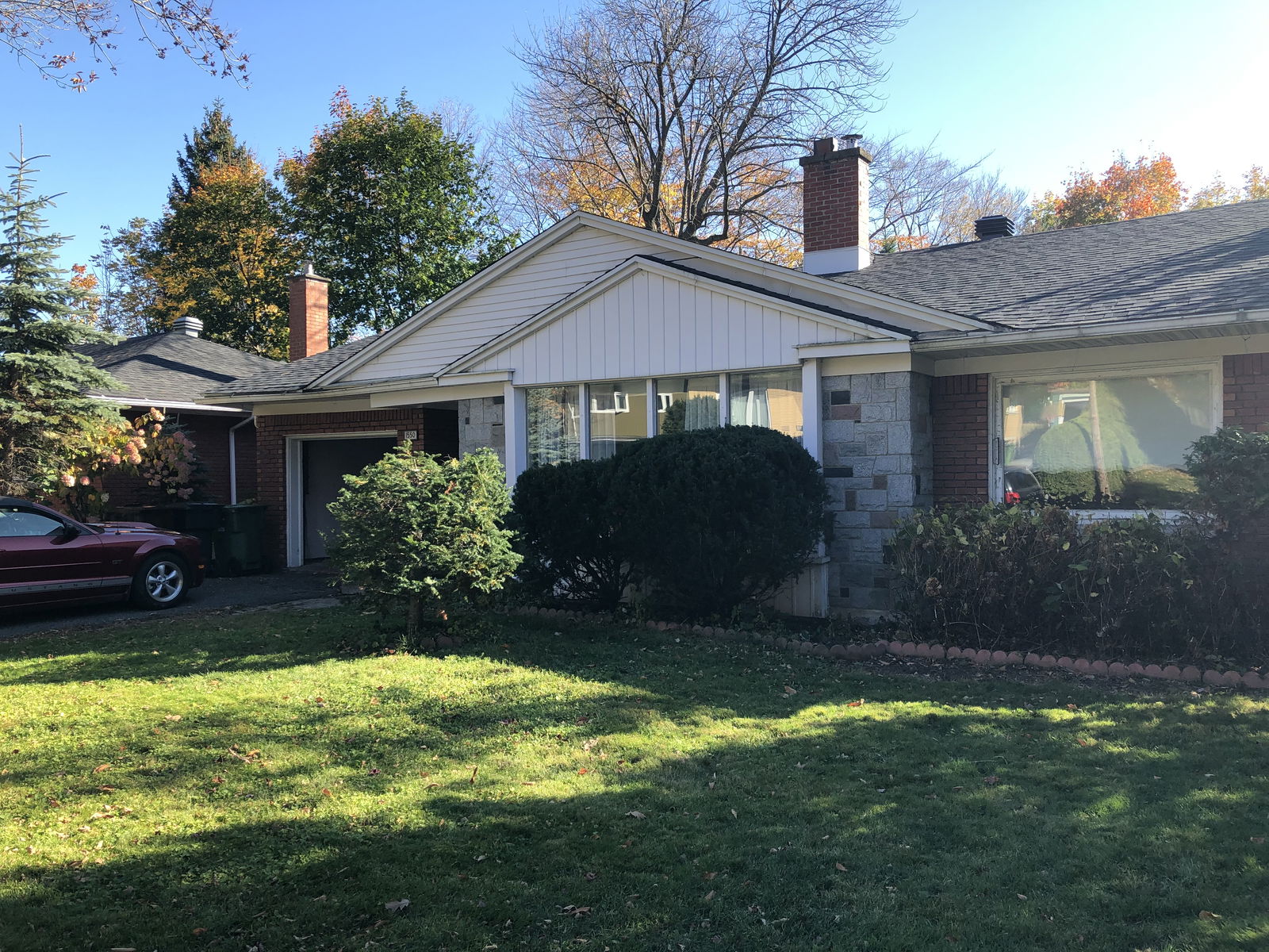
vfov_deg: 49.7
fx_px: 1026
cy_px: 476
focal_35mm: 28
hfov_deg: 63.4
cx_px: 634
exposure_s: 1/448
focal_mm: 4
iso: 20
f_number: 1.8
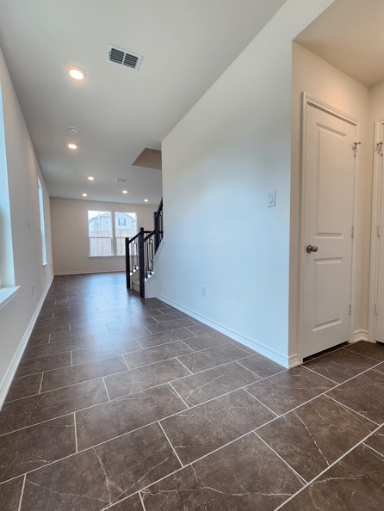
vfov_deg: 102.0
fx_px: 207
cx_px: 186
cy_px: 261
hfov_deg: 85.7
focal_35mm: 14
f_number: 2.2
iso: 64
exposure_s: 1/60
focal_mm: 2.2
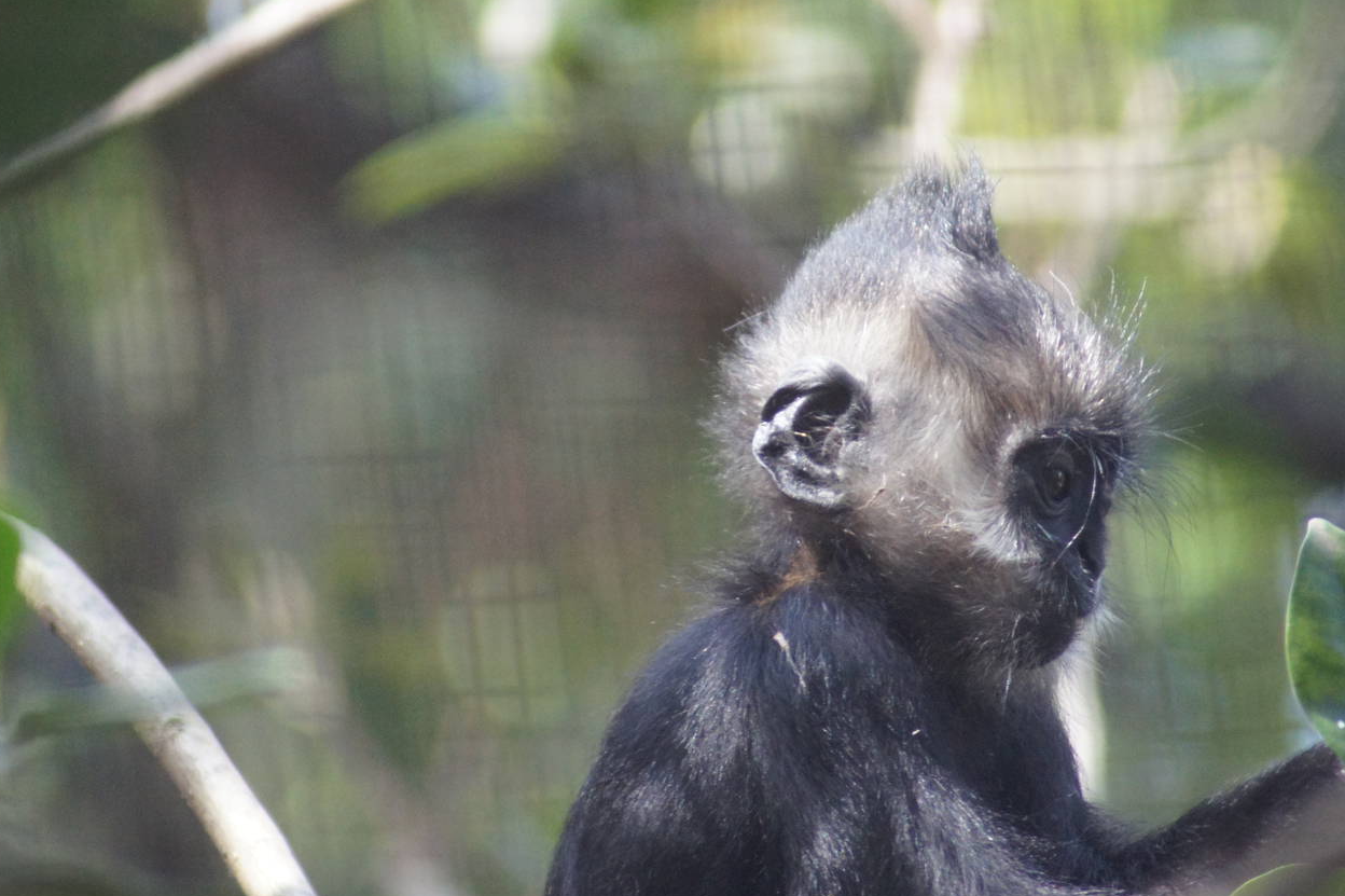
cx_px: 794
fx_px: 21548
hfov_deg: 3.6
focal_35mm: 577
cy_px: 450
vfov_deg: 2.4
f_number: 5.6
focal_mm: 300
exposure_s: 1/250
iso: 1600
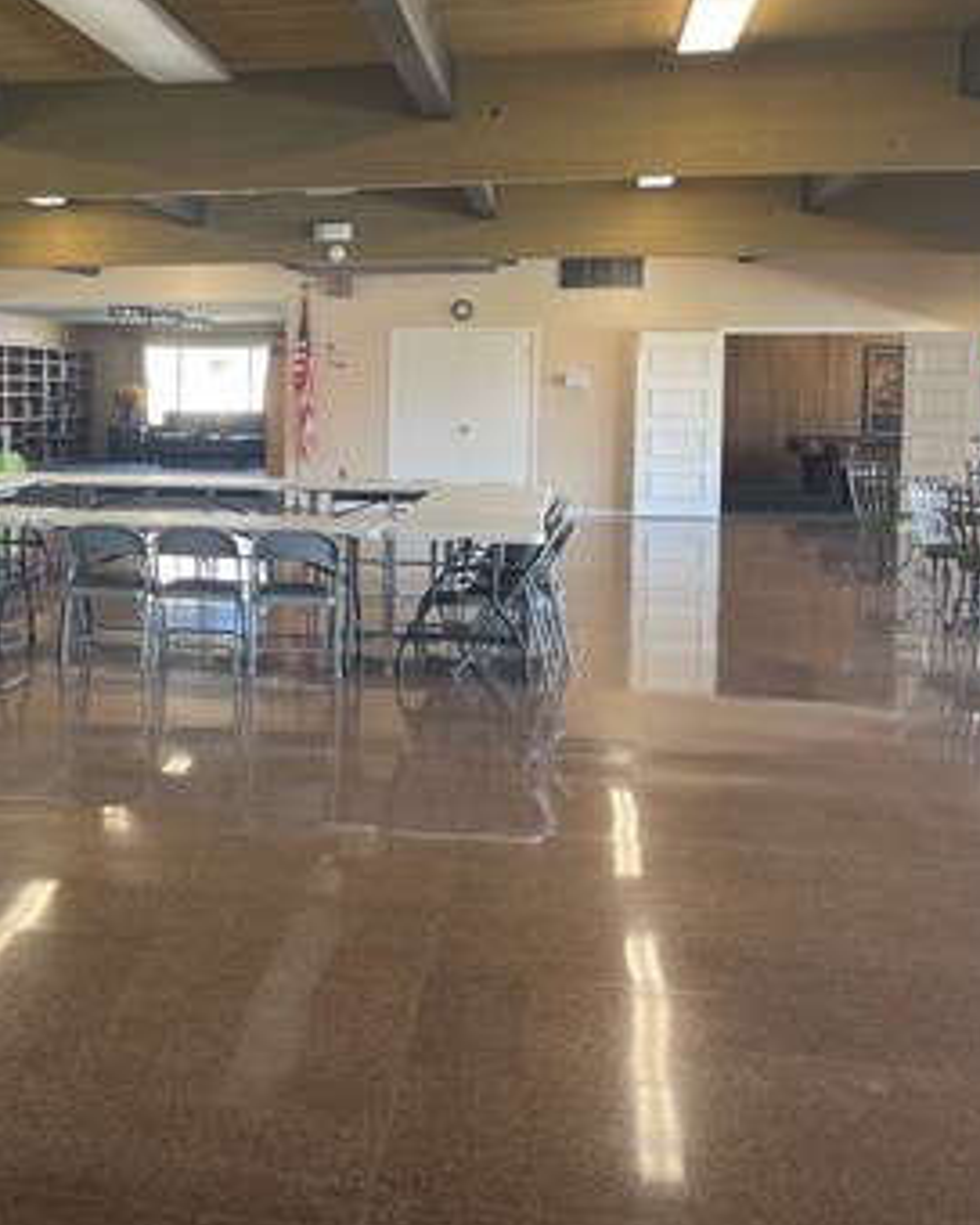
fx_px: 1668
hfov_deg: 30.8
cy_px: 447
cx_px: 47
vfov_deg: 40.0
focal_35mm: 46
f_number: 1.6
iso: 125
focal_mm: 5.1
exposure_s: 1/120
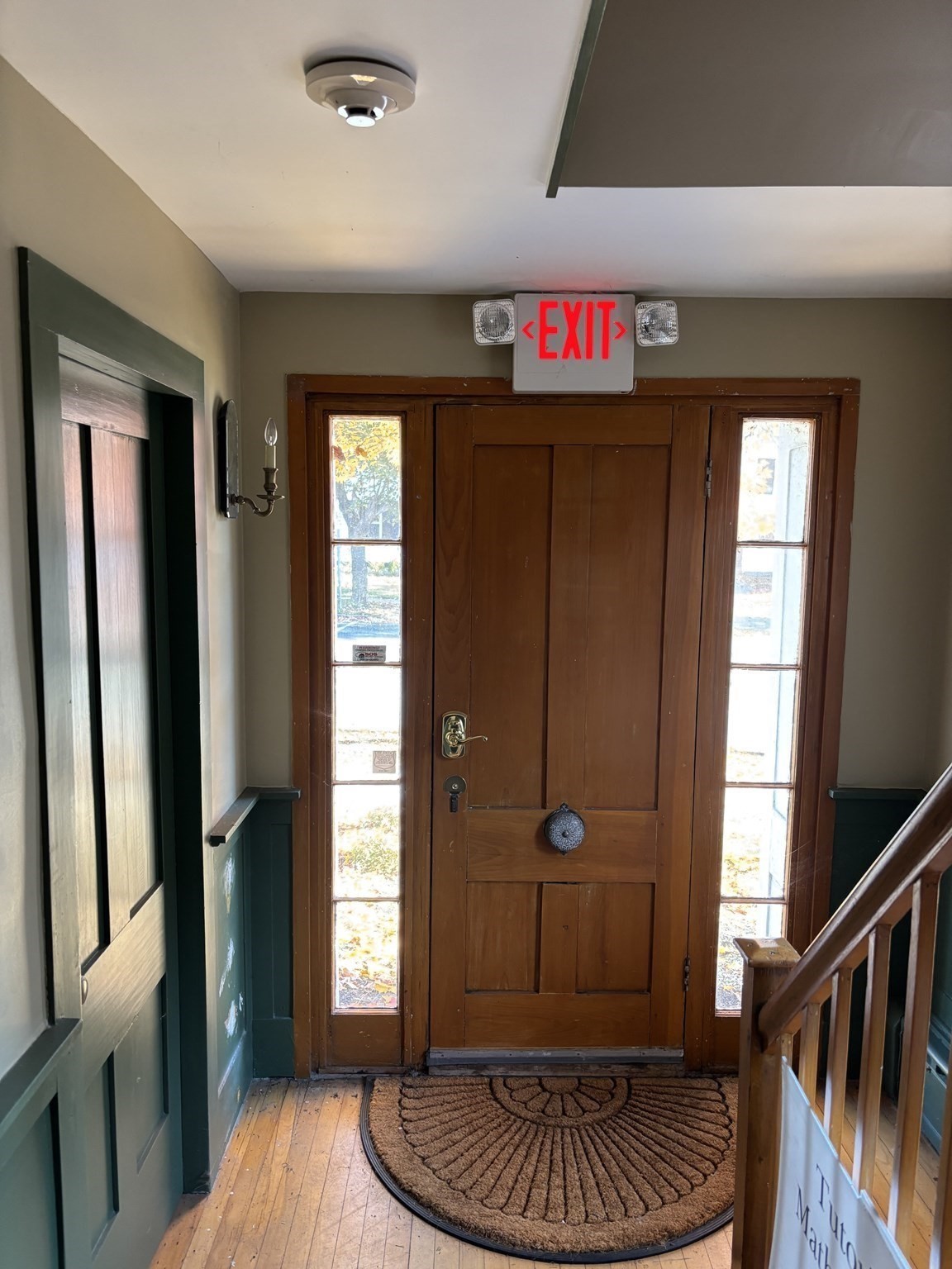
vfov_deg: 67.3
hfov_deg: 53.1
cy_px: 634
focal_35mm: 26
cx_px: 476
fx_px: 953
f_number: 1.6
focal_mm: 5.96
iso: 160
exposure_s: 1/60
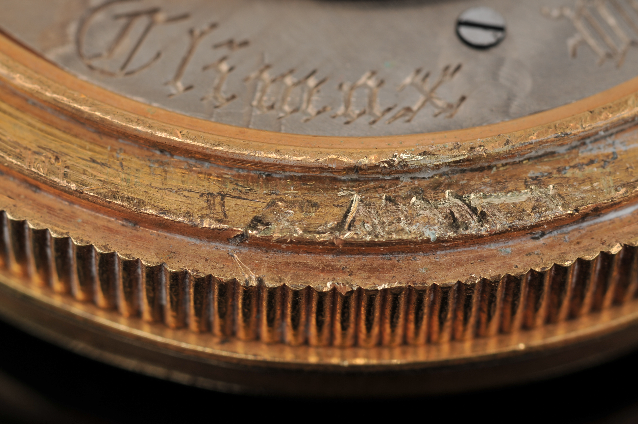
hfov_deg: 22.6
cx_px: 319
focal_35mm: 90
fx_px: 1593
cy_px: 212
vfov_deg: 15.2
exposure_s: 1/200
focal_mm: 60
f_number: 14
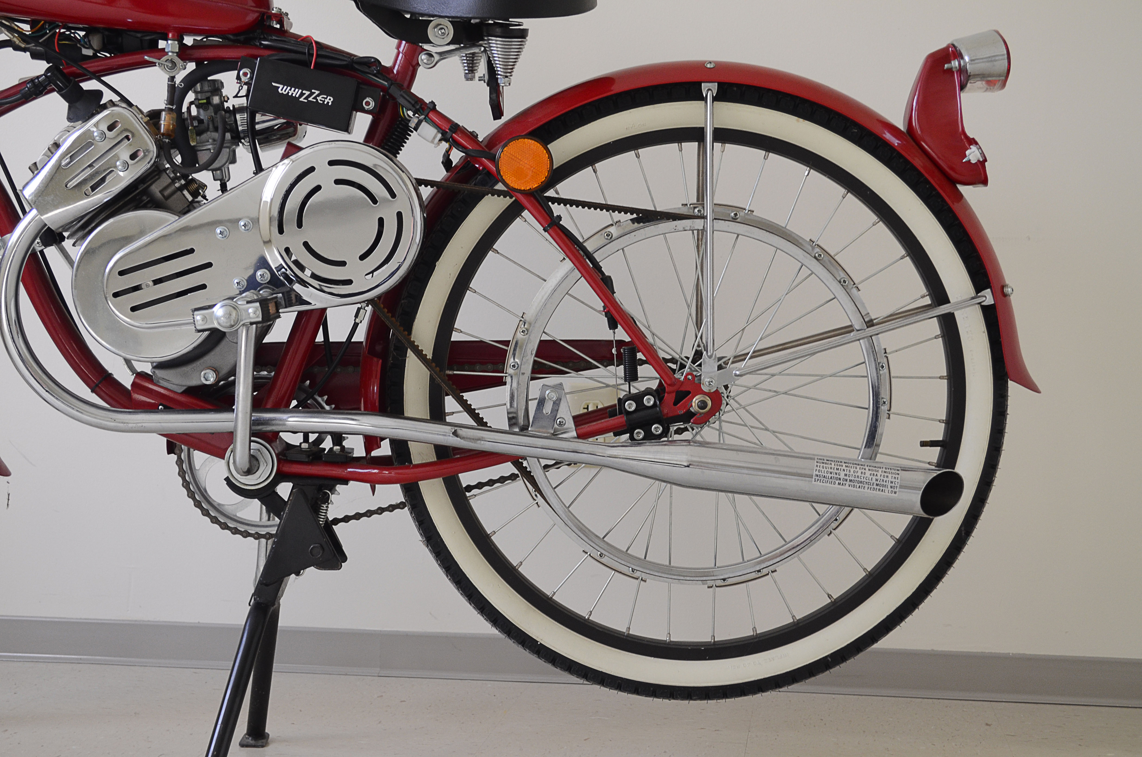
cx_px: 571
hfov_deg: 36.9
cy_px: 378
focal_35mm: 54
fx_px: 1709
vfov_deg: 25.0
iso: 640
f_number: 5.6
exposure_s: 1/80
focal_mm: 36
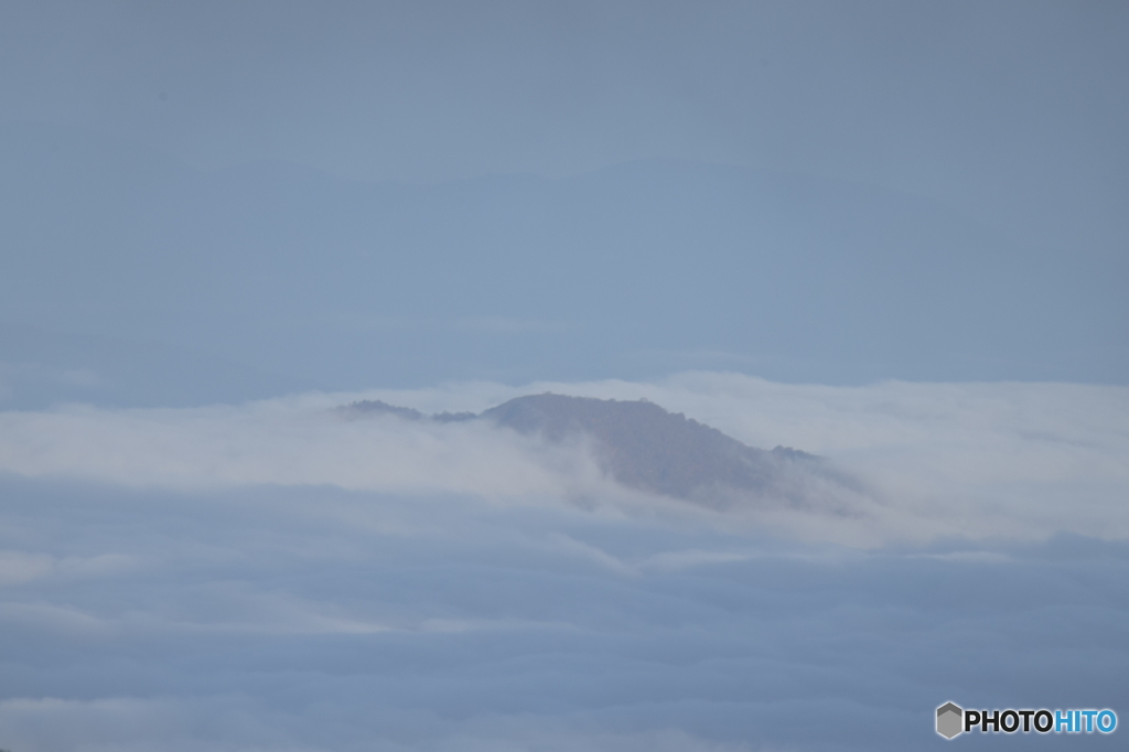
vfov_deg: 3.1
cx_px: 564
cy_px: 376
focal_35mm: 450
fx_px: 14107
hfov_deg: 4.6
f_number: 18
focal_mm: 300
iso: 100
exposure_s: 1/30
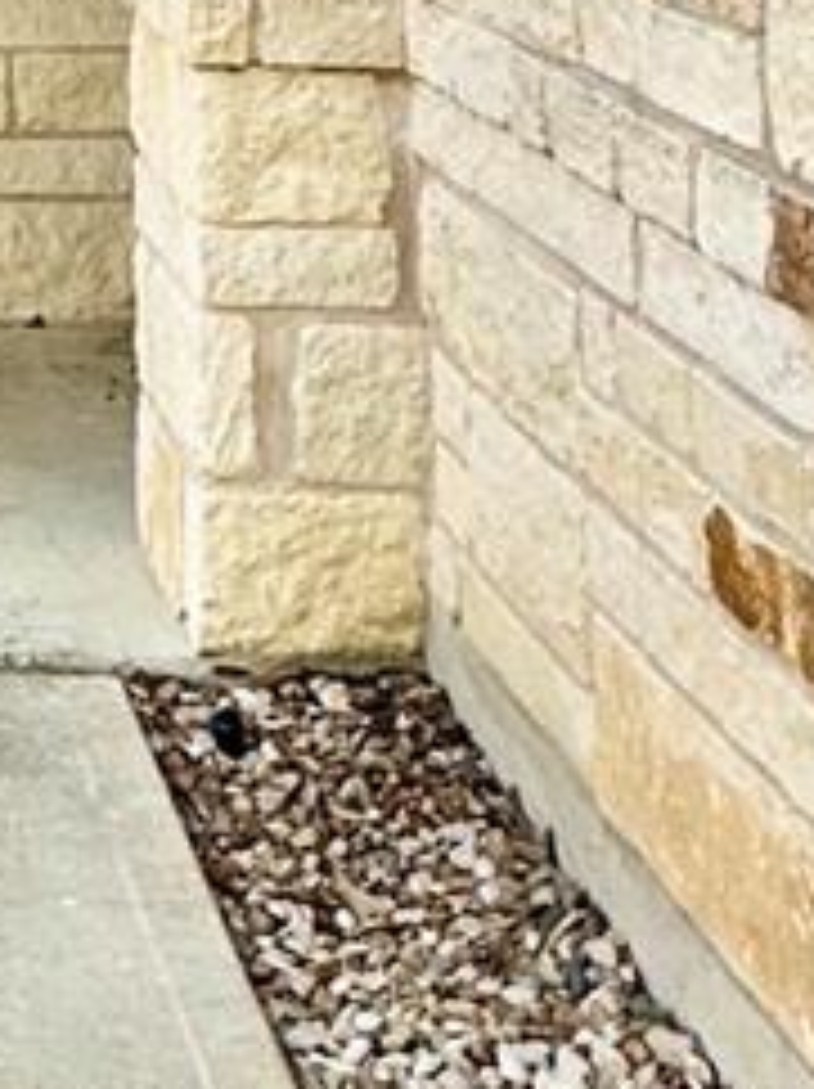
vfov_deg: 18.6
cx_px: -463
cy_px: -680
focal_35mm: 89
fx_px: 2795
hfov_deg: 15.1
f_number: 2.2
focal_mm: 2.22
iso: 40
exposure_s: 1/289
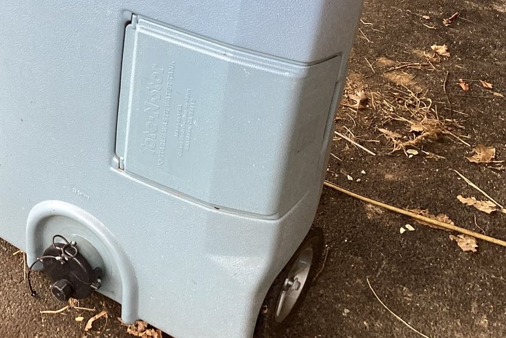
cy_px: 68
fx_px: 885
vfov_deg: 21.3
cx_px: 113
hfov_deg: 31.2
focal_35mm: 63
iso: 32
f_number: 2.4
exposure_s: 1/120
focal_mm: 3.3
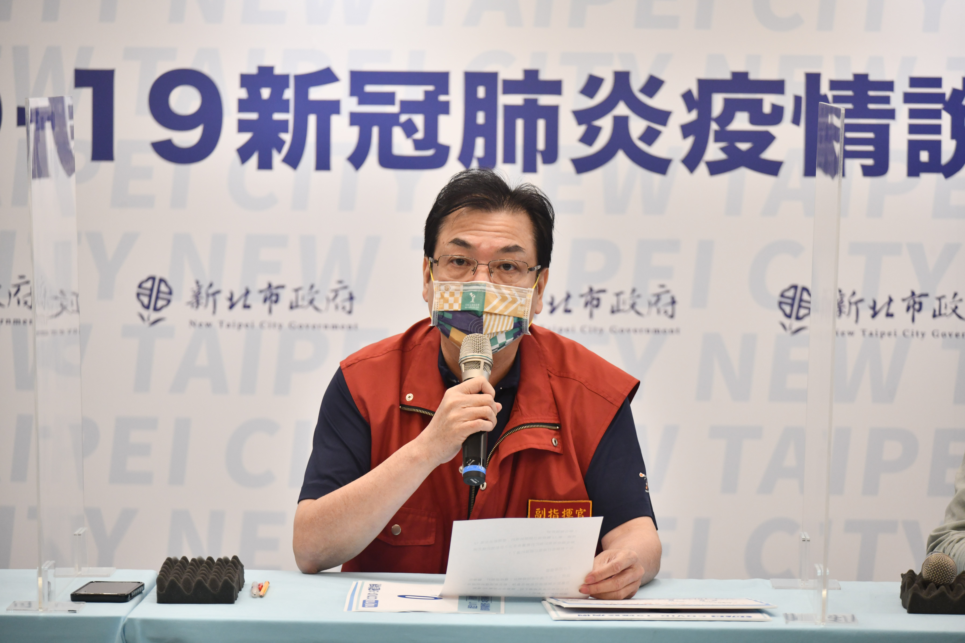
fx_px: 4959
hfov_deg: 11.1
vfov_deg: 7.4
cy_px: 322
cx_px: 482
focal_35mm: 185
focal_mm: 185
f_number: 5.6
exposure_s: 1/100
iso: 1400
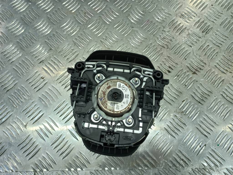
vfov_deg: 54.9
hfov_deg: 69.4
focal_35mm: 25
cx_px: 116
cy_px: 88
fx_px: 168
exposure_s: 1/60
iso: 64
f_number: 1.8
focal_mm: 4.6
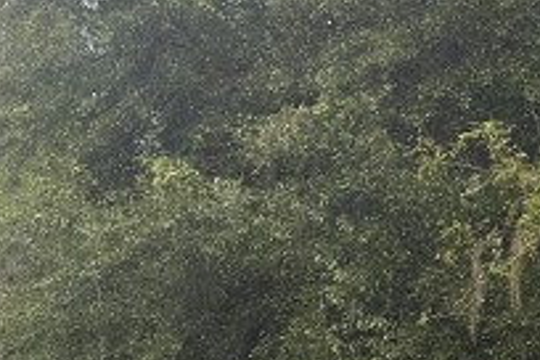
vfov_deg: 10.9
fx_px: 1875
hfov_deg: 16.0
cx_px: 551
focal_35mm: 125
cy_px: 267
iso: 100
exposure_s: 1/1075
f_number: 1.78
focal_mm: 6.76
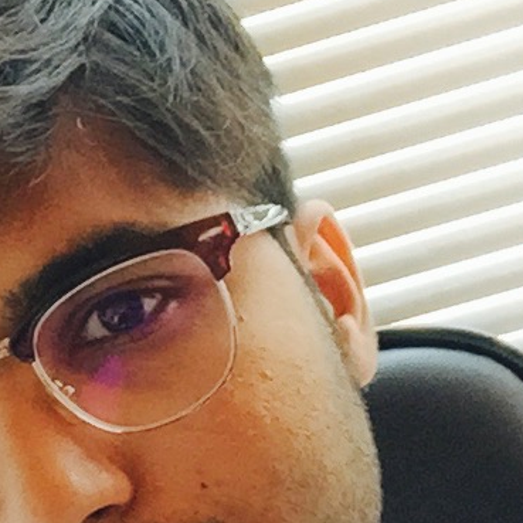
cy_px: 537
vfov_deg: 17.8
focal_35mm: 95
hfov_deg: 18.2
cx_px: 156
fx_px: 1624
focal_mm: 2.65
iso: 64
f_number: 2.2
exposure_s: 1/30
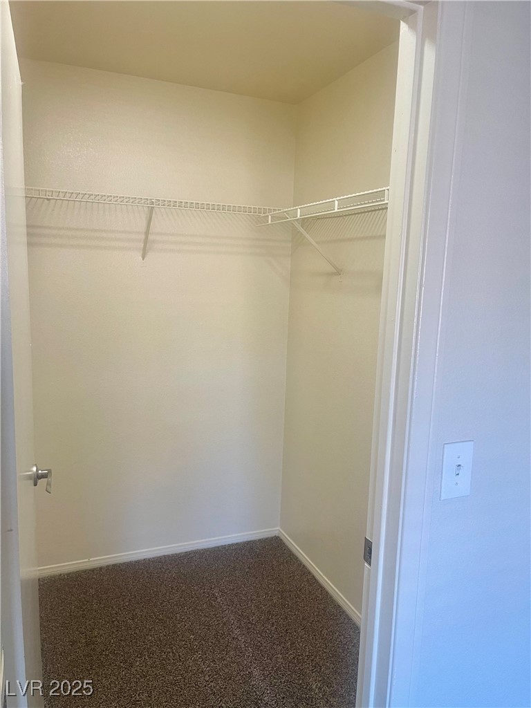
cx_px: 266
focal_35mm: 25
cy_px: 354
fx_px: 511
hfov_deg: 54.9
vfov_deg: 69.4
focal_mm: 5.1
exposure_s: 1/60
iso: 100
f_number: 1.6
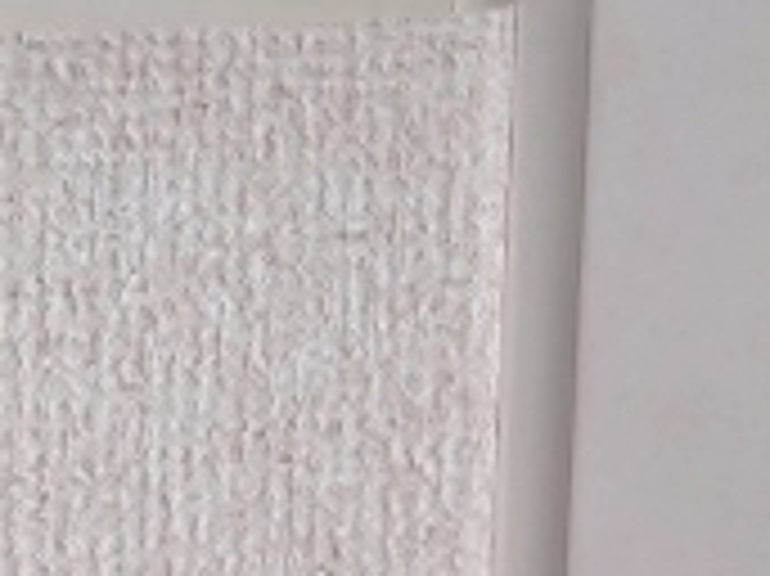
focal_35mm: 86
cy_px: -306
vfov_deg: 15.7
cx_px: 104
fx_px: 1912
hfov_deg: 22.3
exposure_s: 1/80
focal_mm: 4
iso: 125
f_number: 3
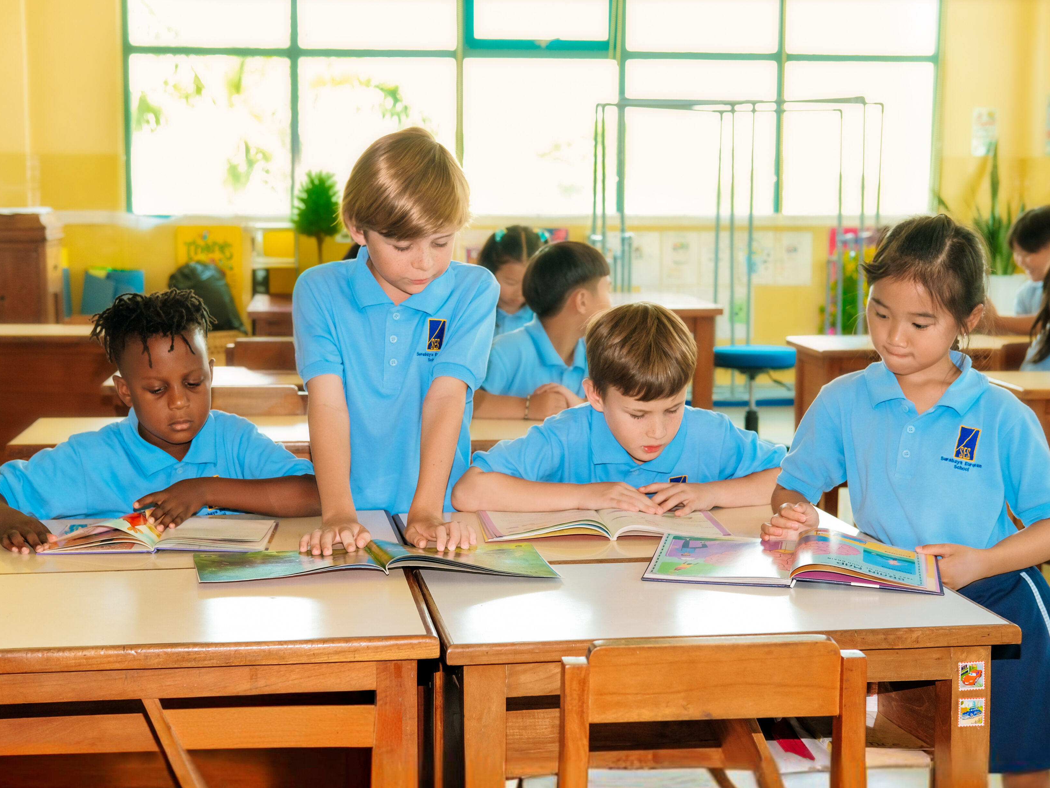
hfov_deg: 33.2
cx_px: 512
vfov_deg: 25.2
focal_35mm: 58
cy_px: 393
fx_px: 1759
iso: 800
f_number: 4.5
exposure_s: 1/125
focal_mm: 35
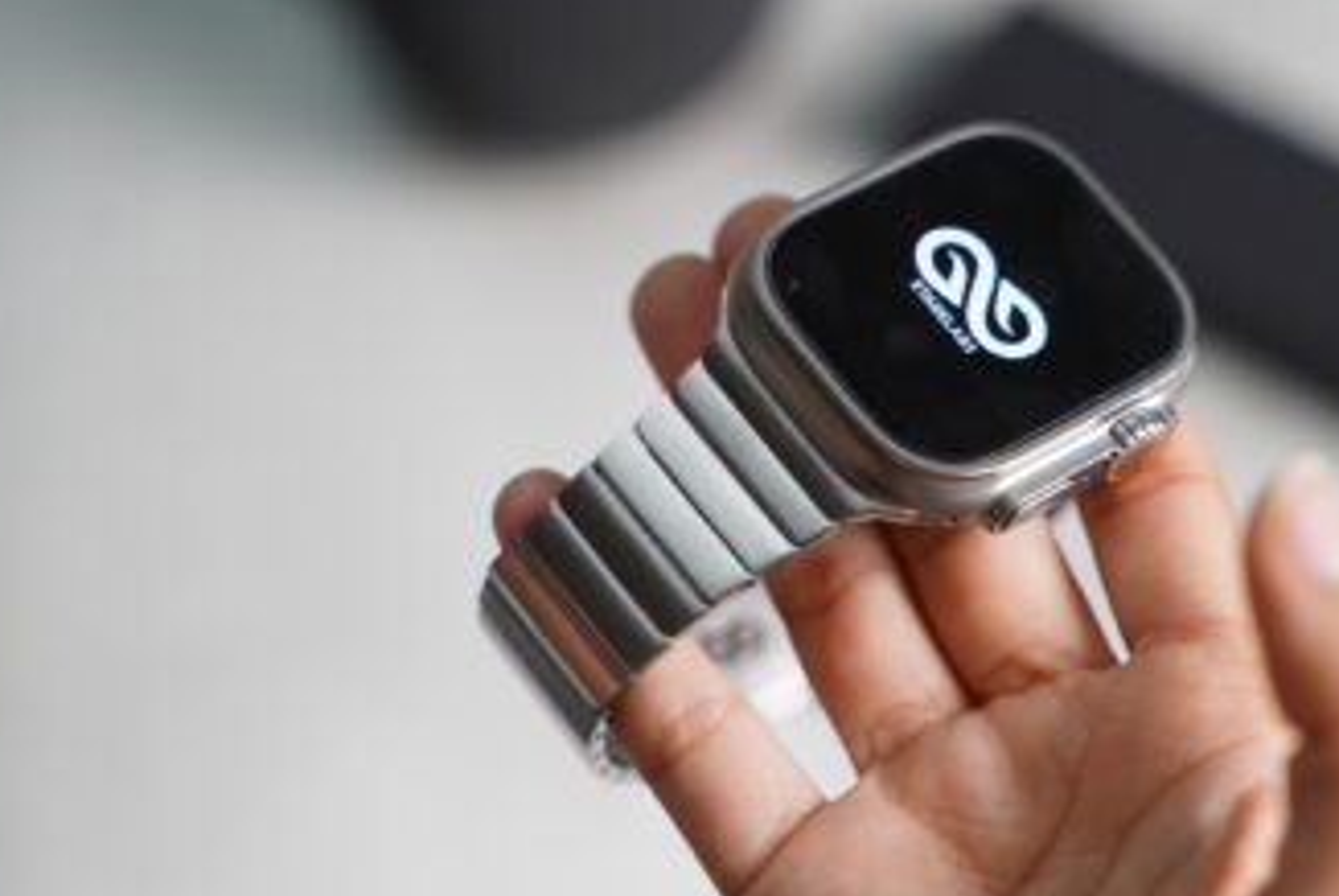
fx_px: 3425
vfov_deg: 14.9
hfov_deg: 22.1
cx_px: 760
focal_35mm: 92
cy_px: 495
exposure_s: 1/80
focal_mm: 75
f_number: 4
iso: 1000
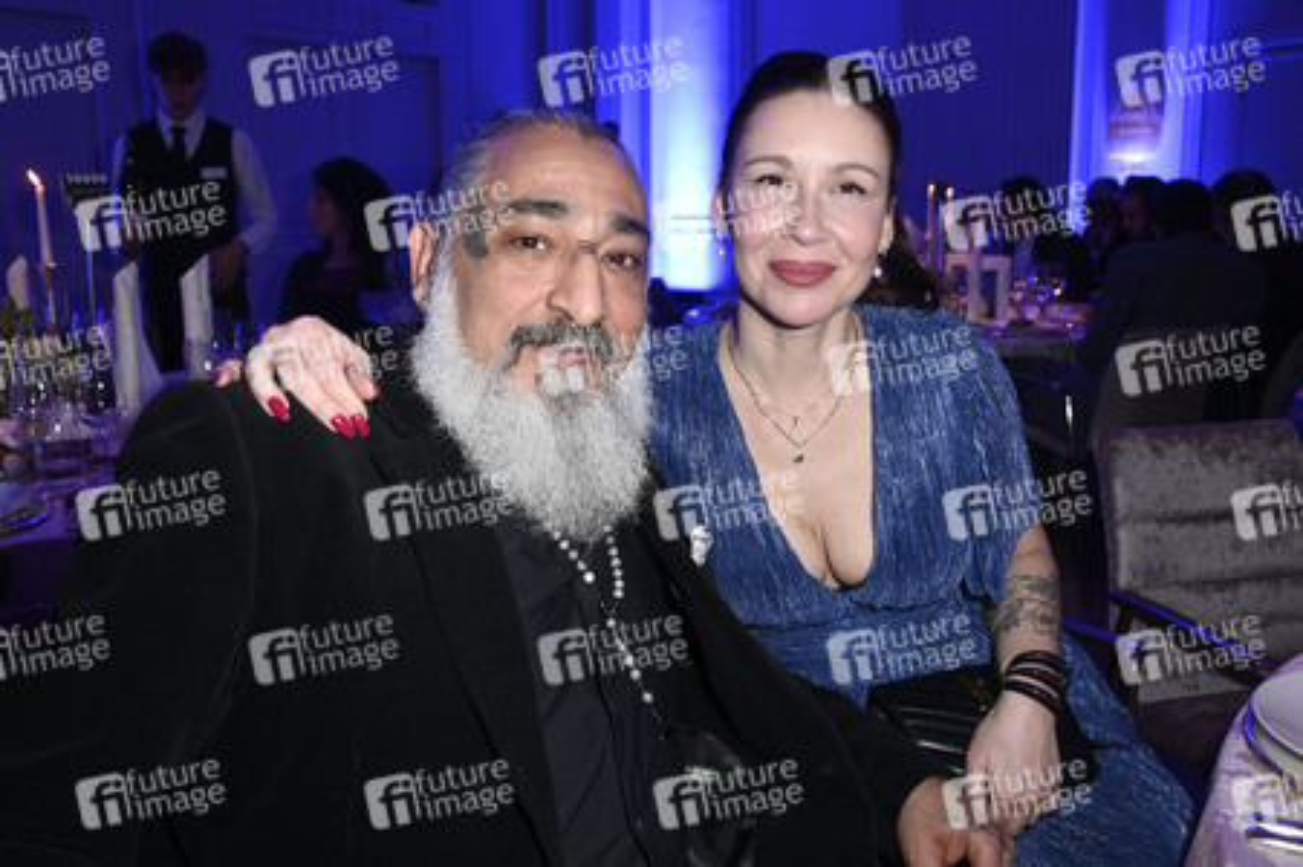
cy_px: 434
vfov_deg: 41.1
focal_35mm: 32
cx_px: 652
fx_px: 1157
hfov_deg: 58.8
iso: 1250
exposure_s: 1/125
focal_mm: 32
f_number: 5.6
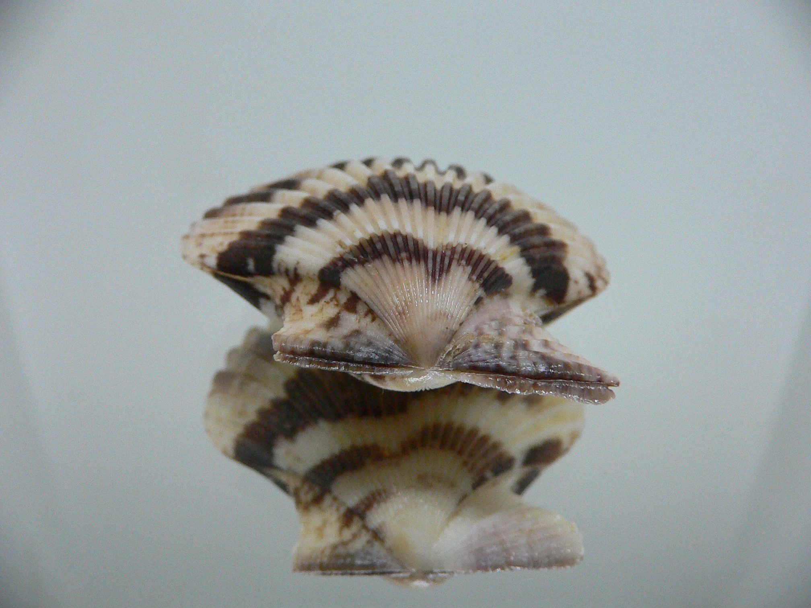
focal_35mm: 35
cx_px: 406
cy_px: 304
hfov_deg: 52.6
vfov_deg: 40.7
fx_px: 820
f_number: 2.8
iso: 200
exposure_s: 1/50
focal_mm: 4.6
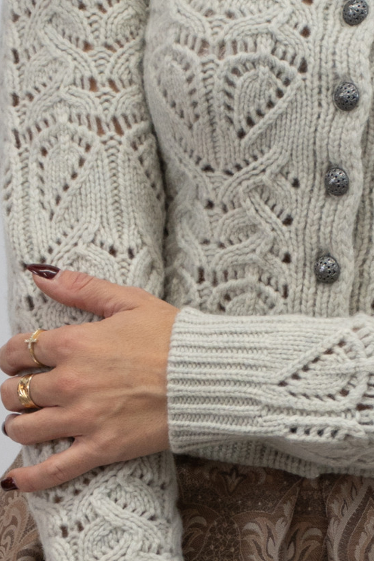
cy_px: 441
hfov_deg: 4.2
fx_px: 5080
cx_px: 364
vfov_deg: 6.3
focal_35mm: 326
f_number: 5.3
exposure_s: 1/125
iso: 900
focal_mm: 70
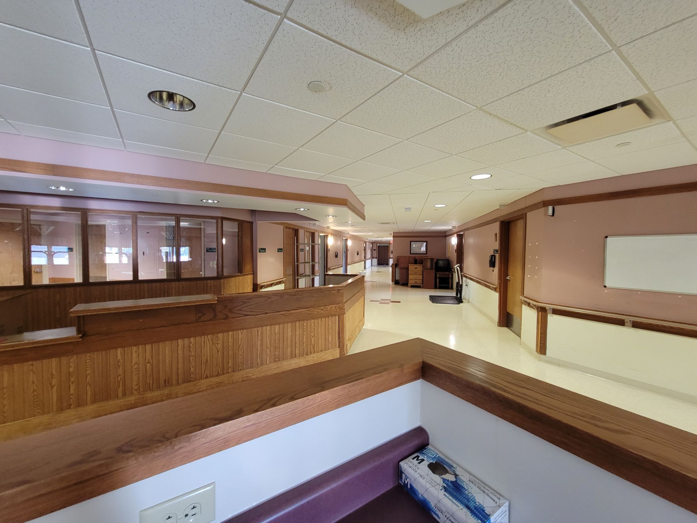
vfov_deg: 89.9
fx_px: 262
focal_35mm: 13
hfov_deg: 106.2
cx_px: 348
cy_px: 262
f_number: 2.2
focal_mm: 2.2
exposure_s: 1/40
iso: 320
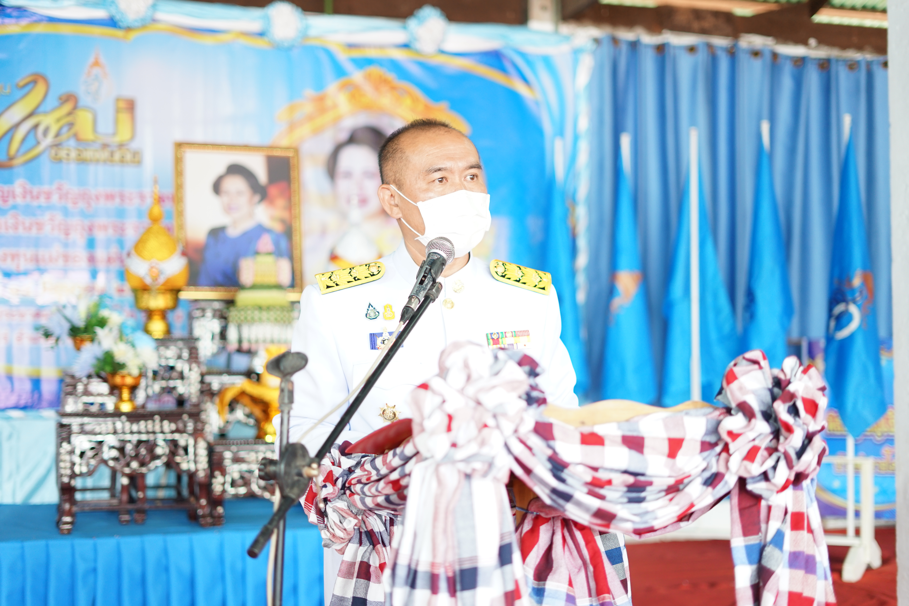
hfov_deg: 39.6
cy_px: 303
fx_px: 1262
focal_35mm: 50
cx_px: 454
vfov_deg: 27.0
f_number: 1.8
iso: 400
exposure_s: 1/100
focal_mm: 50
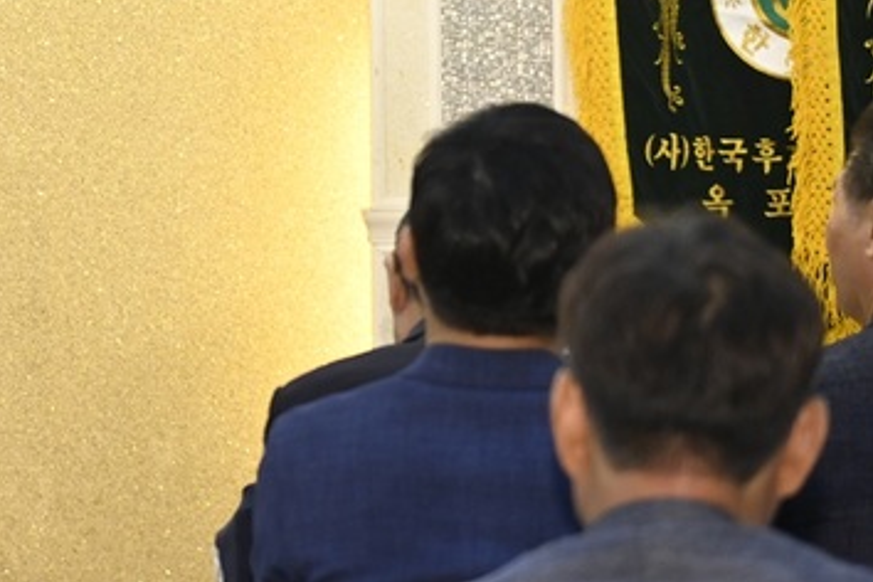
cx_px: -234
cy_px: -155
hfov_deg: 6.7
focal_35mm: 305
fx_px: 7396
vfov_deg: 4.5
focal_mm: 120
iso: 3200
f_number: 5.6
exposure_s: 1/250
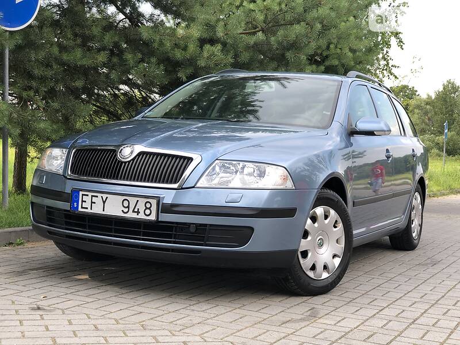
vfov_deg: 25.7
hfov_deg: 33.8
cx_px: 230
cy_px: 172
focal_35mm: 57
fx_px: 757
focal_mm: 6.6
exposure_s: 1/120
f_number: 2.8
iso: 20
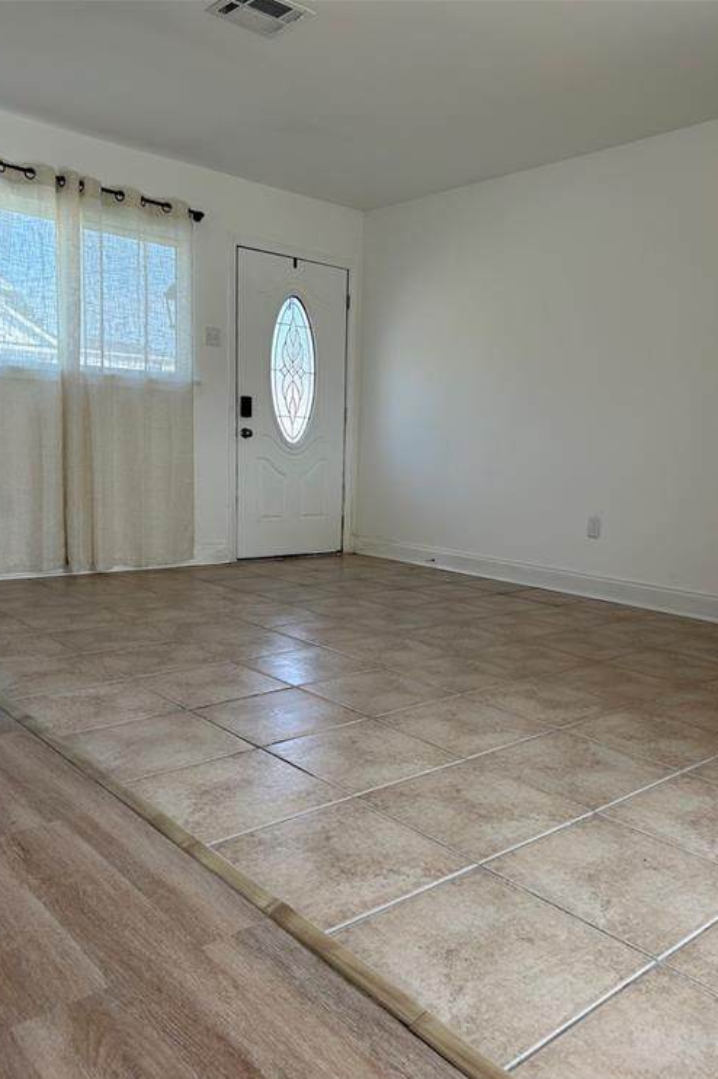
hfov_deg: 46.3
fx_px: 838
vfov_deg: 65.5
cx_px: 400
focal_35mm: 28
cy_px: 557
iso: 40
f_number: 1.5
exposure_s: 1/282
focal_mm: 5.7
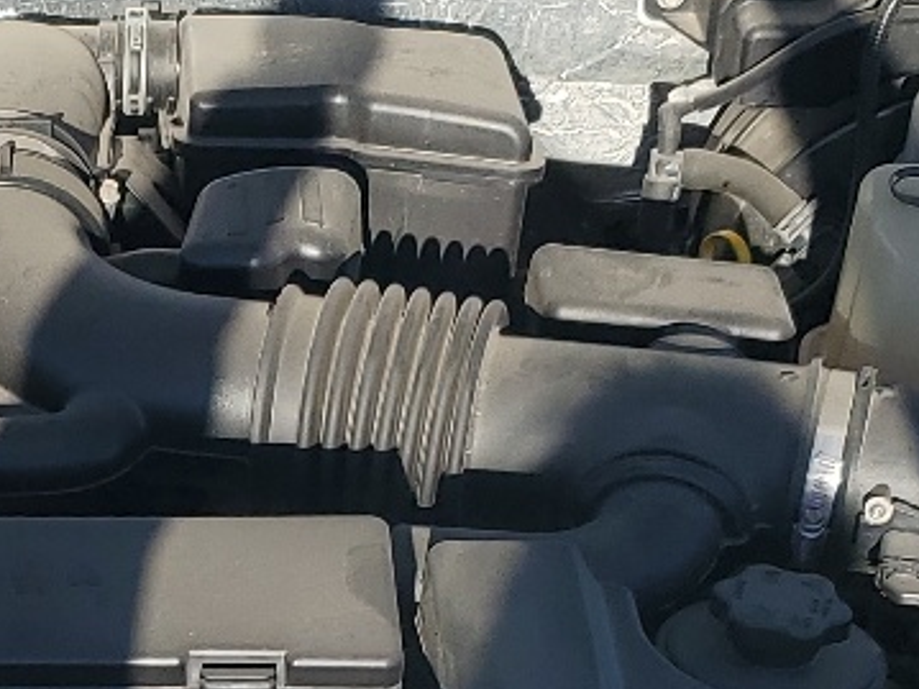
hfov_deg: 16.6
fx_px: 3079
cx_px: -13
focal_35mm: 116
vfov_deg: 12.4
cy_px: 853
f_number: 1.5
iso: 50
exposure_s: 1/3333
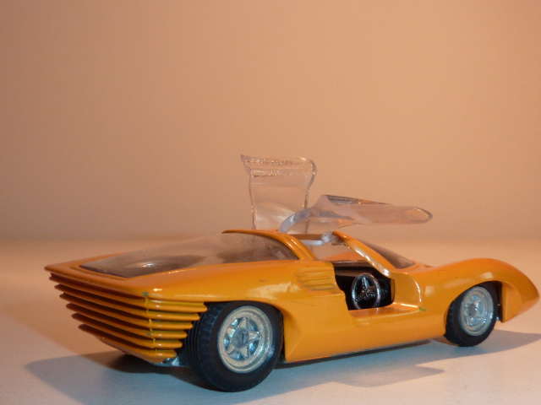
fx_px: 750
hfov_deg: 39.7
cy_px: 202
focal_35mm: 48
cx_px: 270
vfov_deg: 30.3
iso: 100
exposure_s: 1/40
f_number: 4
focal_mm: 4.4
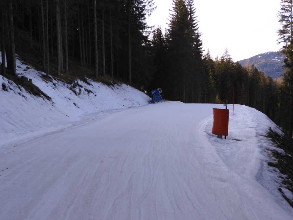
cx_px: 146
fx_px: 381
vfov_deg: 32.2
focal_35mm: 45
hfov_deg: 42.1
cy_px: 110
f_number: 4
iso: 100
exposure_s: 1/320
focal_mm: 8
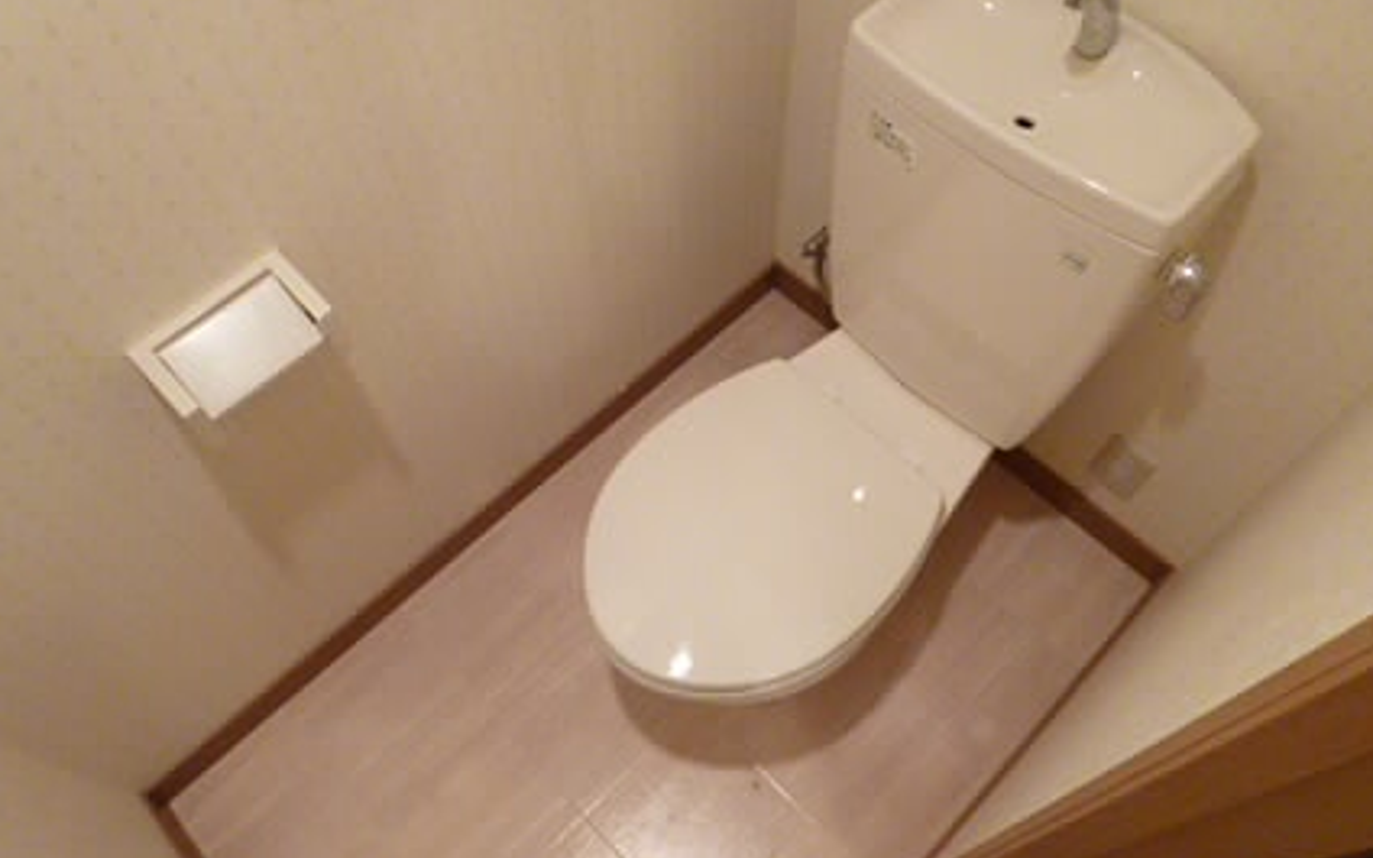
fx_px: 1010
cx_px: 670
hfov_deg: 68.4
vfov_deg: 46.0
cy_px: 384
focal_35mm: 27
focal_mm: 4.3
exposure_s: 1/60
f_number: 2.5
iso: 400
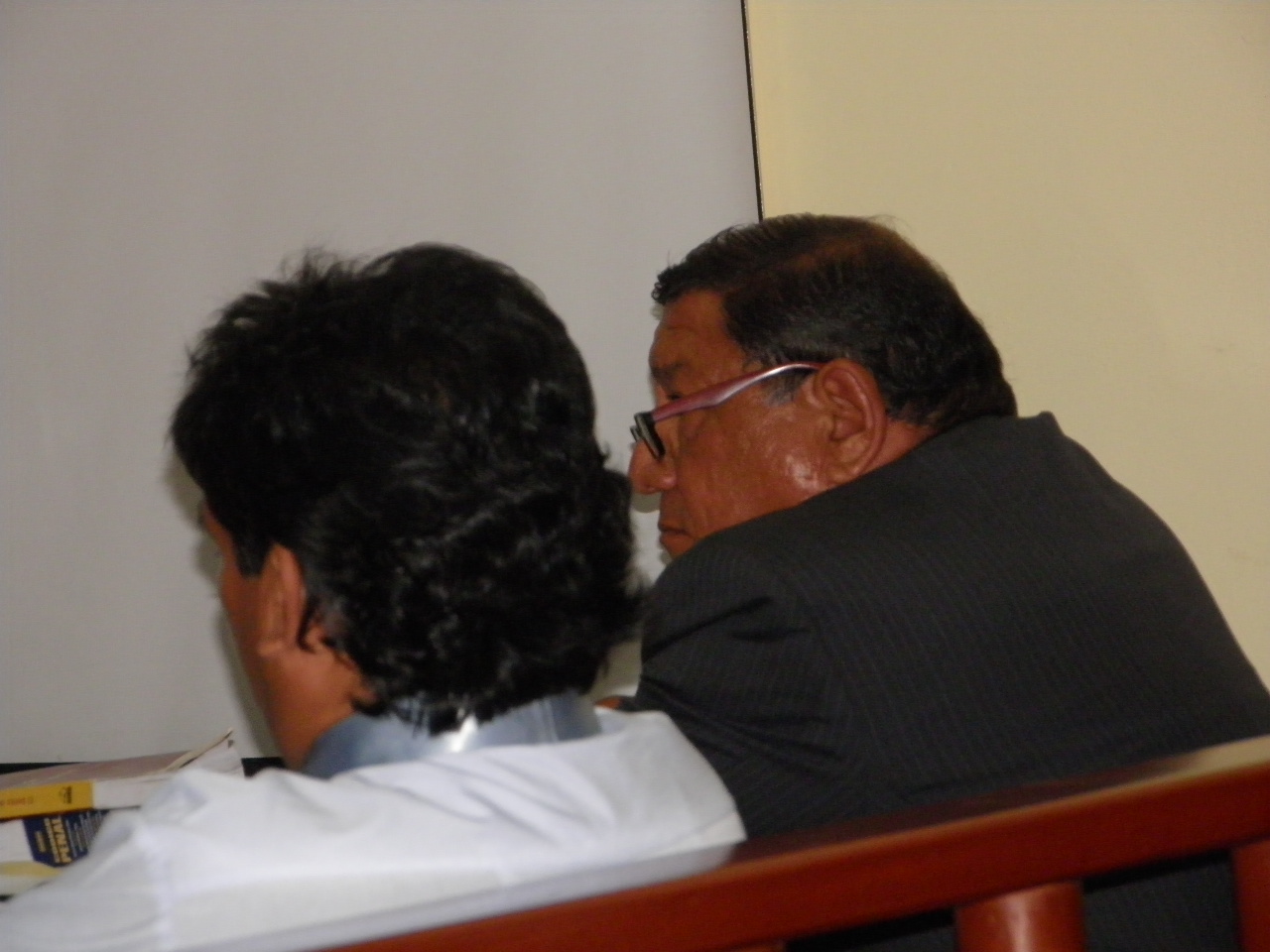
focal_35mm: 228
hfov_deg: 8.7
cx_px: 635
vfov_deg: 6.5
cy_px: 476
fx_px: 8365
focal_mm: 41.1
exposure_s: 1/160
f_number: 4.2
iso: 320
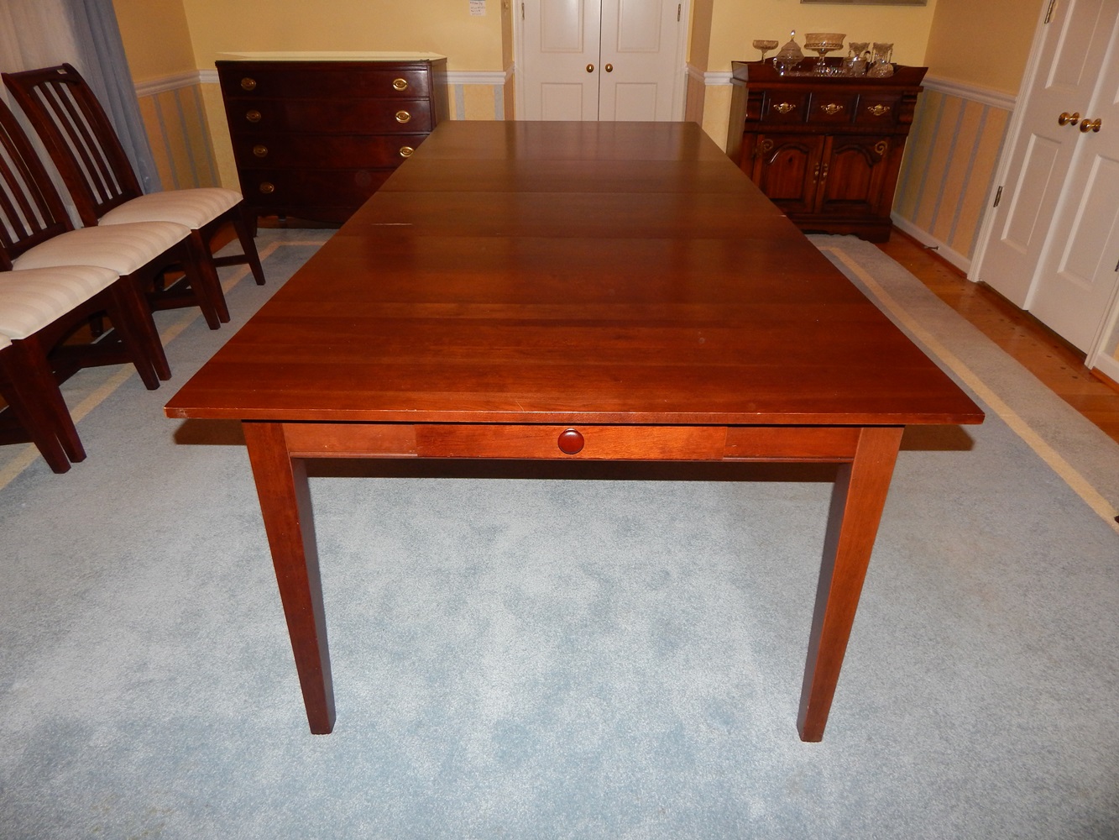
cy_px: 420
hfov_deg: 73.9
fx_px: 744
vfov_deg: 58.9
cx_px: 560
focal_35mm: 23
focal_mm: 4
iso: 200
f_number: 3
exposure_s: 1/30
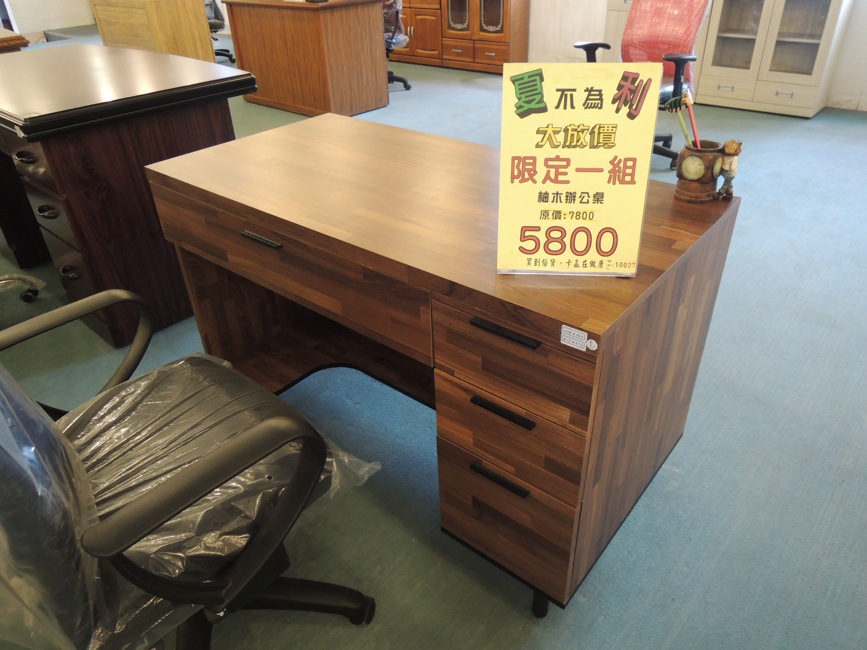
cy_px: 325
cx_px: 434
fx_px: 601
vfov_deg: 56.8
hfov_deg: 71.6
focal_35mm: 24
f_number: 2.8
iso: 400
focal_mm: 4.3
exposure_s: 1/20
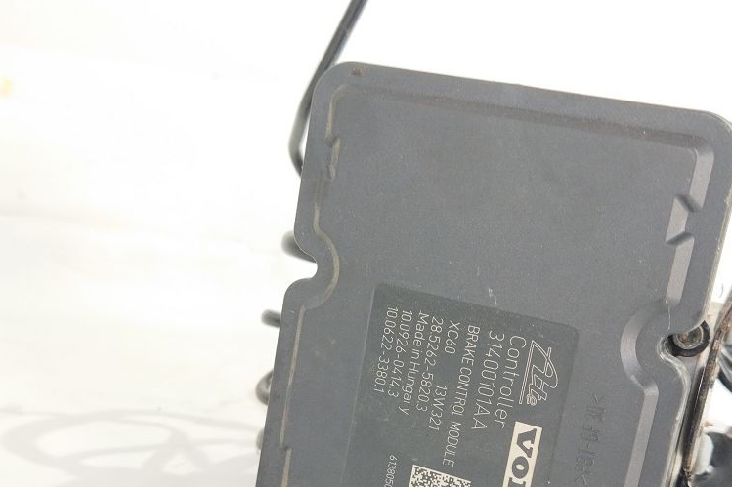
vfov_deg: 29.5
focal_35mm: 45
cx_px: 442
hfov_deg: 43.4
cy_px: 351
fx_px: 915
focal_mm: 4.71
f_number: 1.79
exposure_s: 1/33
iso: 160
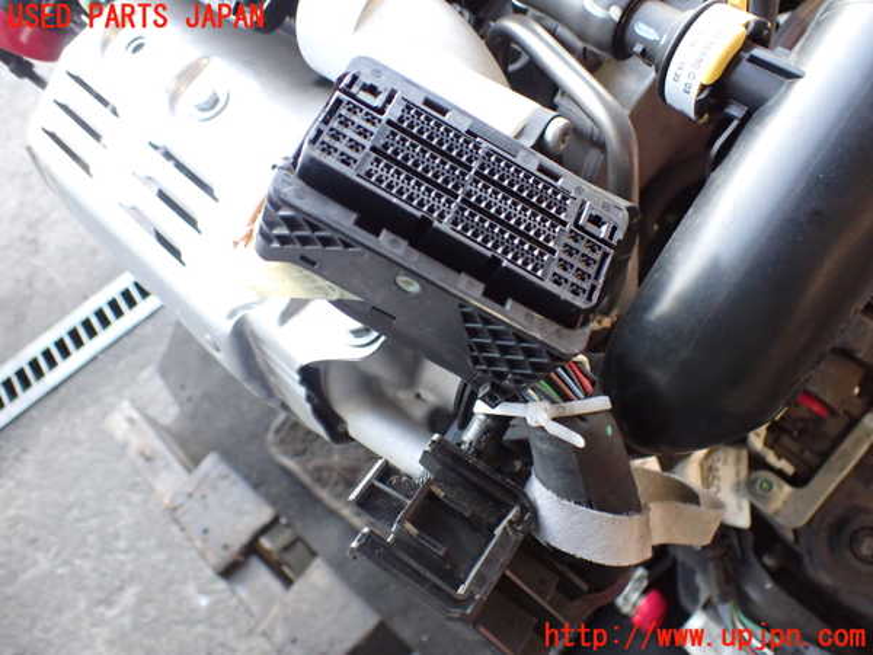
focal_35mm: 30
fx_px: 757
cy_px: 328
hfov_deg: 60.0
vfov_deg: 46.8
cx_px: 436
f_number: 2.3
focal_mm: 5.4
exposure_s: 1/125
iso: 800
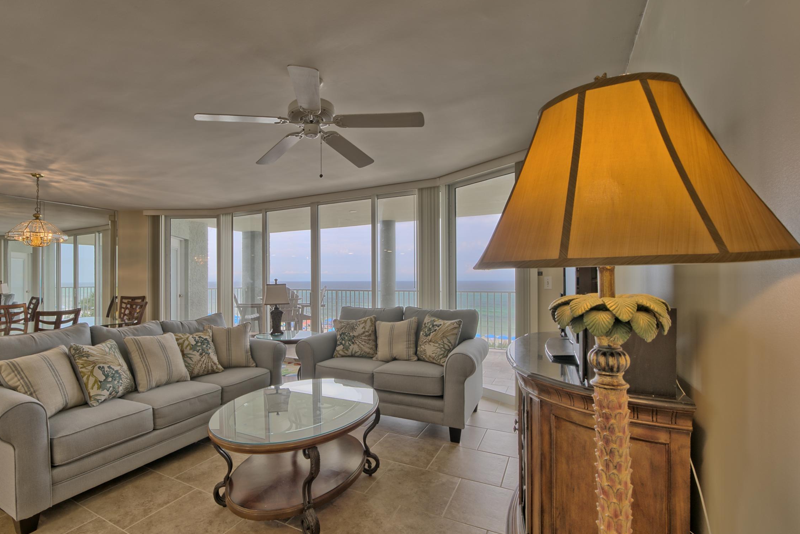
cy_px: 279
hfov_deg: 95.9
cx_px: 337
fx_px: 356
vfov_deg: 73.8
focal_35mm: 16
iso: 200
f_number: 11
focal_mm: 12
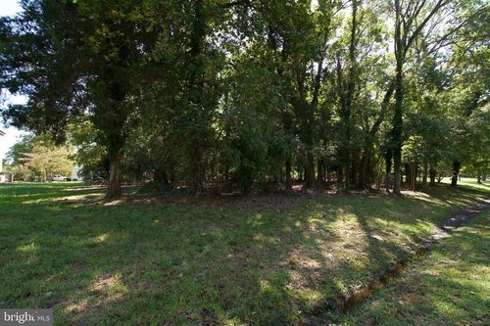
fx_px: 204
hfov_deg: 100.4
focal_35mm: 15
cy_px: 163
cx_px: 245
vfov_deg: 77.3
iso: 320
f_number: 7.1
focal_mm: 10
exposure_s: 1/160
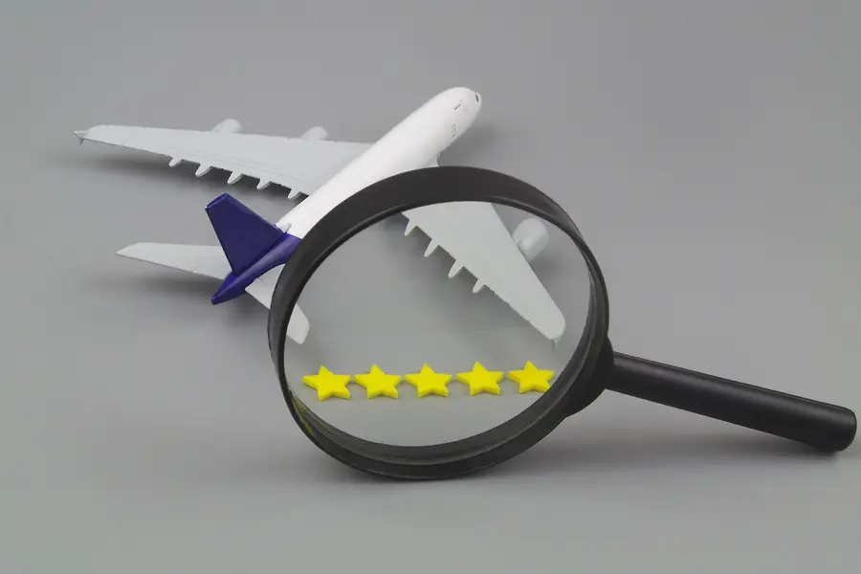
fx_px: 1841
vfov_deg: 17.7
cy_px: 287
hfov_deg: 26.3
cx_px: 430
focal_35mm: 77
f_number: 20
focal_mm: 50
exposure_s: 2.5
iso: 100
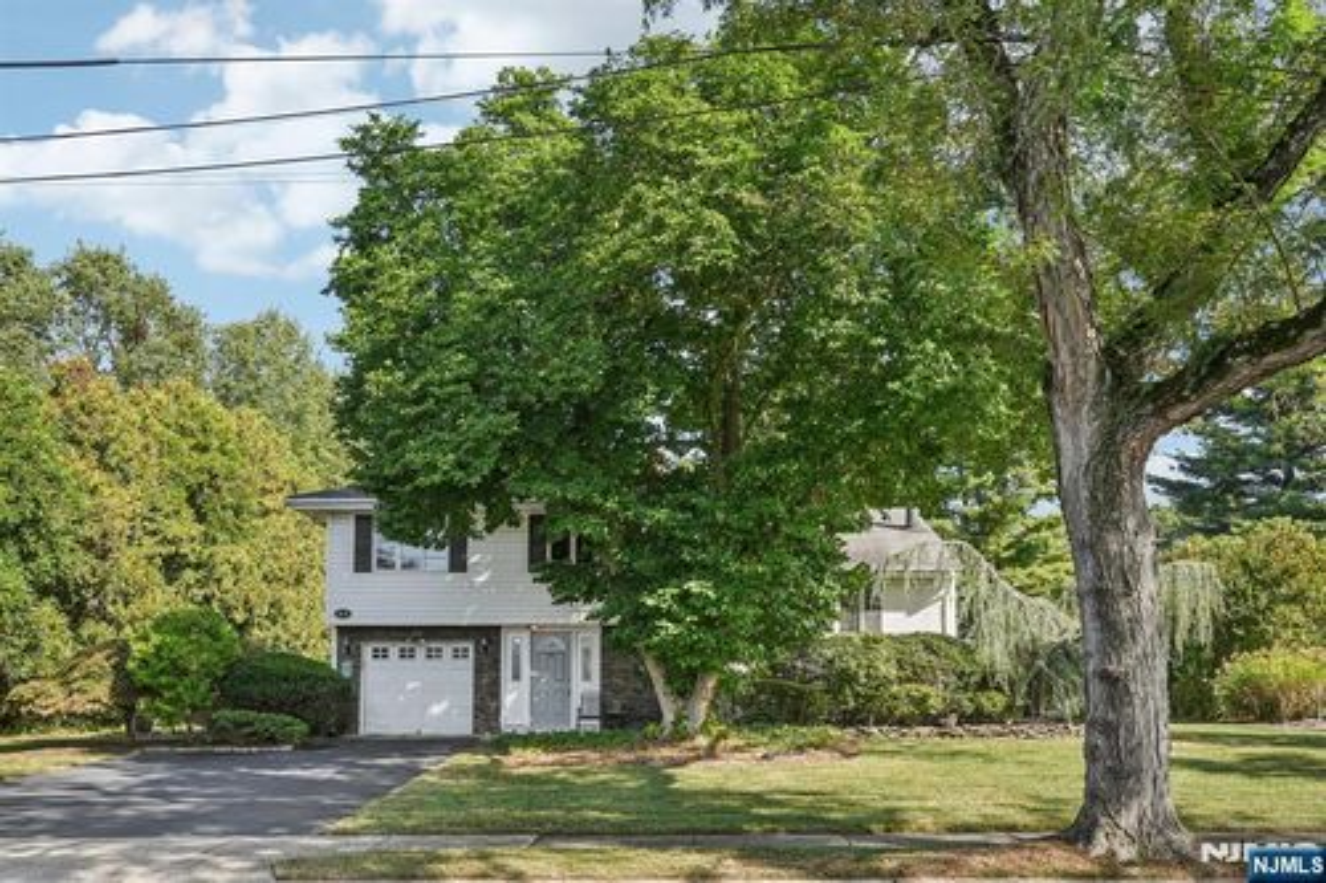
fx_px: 1031
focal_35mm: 28
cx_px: 663
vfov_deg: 46.4
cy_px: 442
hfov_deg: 65.5
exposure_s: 1/50
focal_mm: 28
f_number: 8
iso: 100
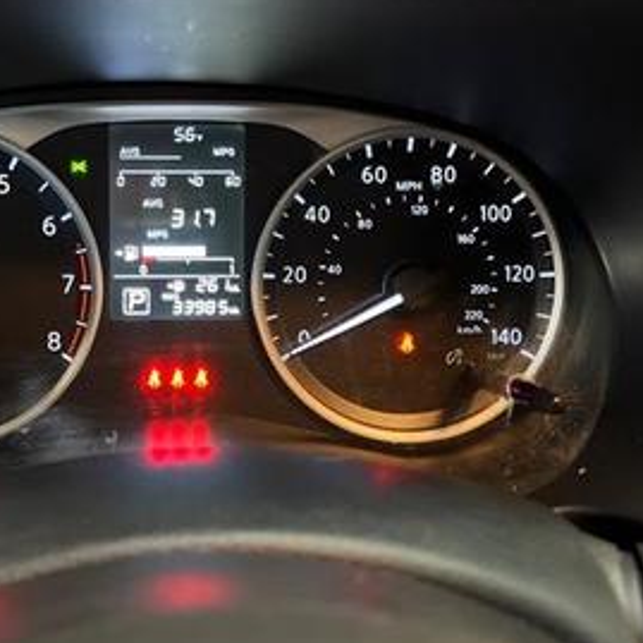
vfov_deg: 39.1
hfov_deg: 38.2
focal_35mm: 43
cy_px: 287
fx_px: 904
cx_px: 163
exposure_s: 1/30
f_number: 1.5
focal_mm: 5.7
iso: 640
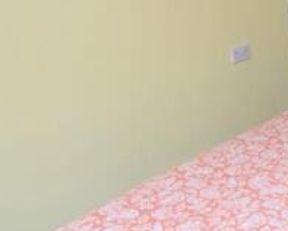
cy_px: 87
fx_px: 478
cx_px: 363
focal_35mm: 56
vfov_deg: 27.1
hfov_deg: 28.3
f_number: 4
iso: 1000
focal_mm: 12
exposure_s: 1/60
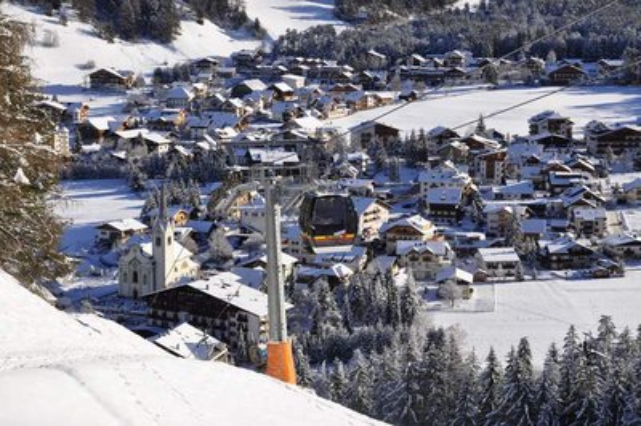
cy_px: 213
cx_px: 320
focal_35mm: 82
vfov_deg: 16.5
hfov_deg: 24.6
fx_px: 1468
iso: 200
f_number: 10
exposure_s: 1/400
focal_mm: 55
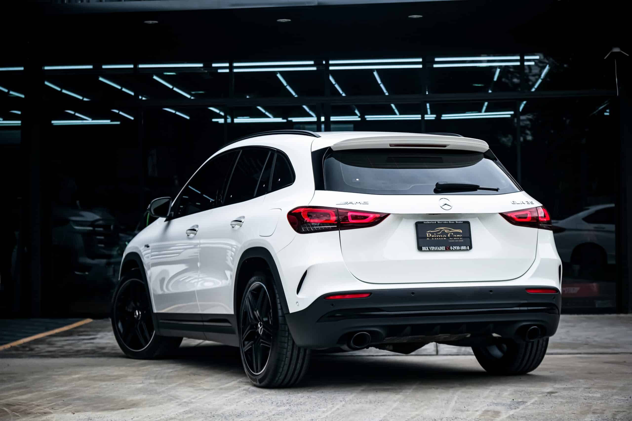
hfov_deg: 24.5
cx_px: 316
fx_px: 1457
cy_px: 210
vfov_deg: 16.5
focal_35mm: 83
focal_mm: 55
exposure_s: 1/250
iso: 200
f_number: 4
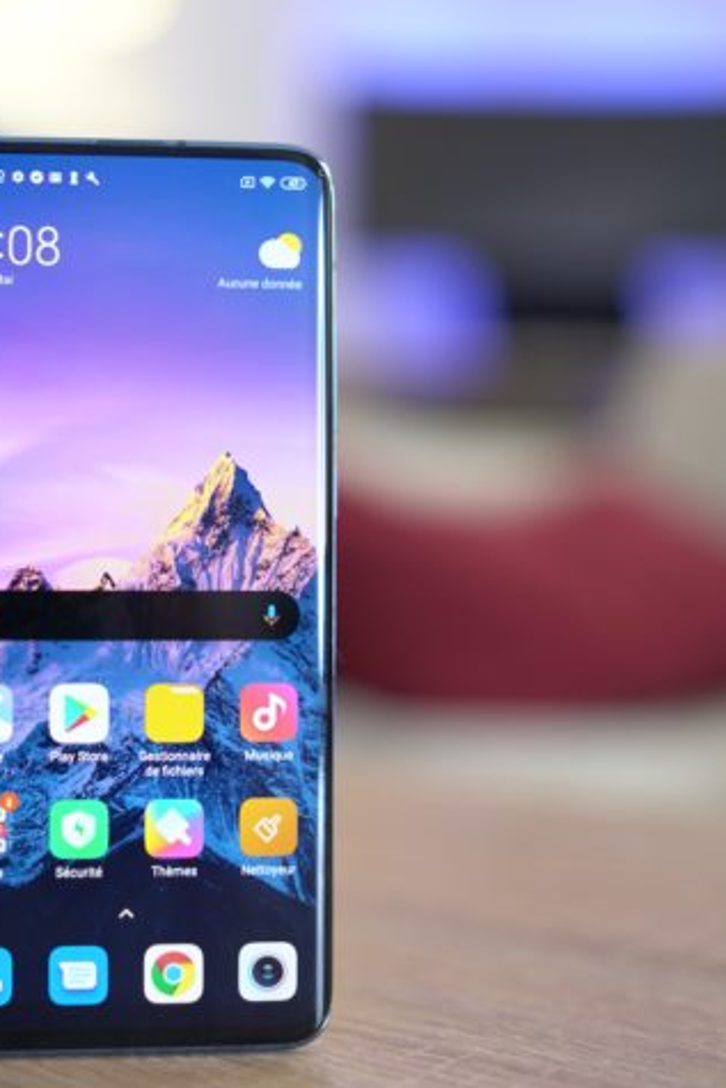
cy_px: 543
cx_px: 112
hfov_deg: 25.0
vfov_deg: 37.5
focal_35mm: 53
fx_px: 1602
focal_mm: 35
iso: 400
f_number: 3.5
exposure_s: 1/40
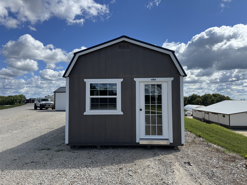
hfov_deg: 71.6
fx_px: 171
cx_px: 124
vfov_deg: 56.8
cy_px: 92
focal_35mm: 24
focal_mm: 6.76
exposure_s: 1/5814
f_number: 1.78
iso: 80
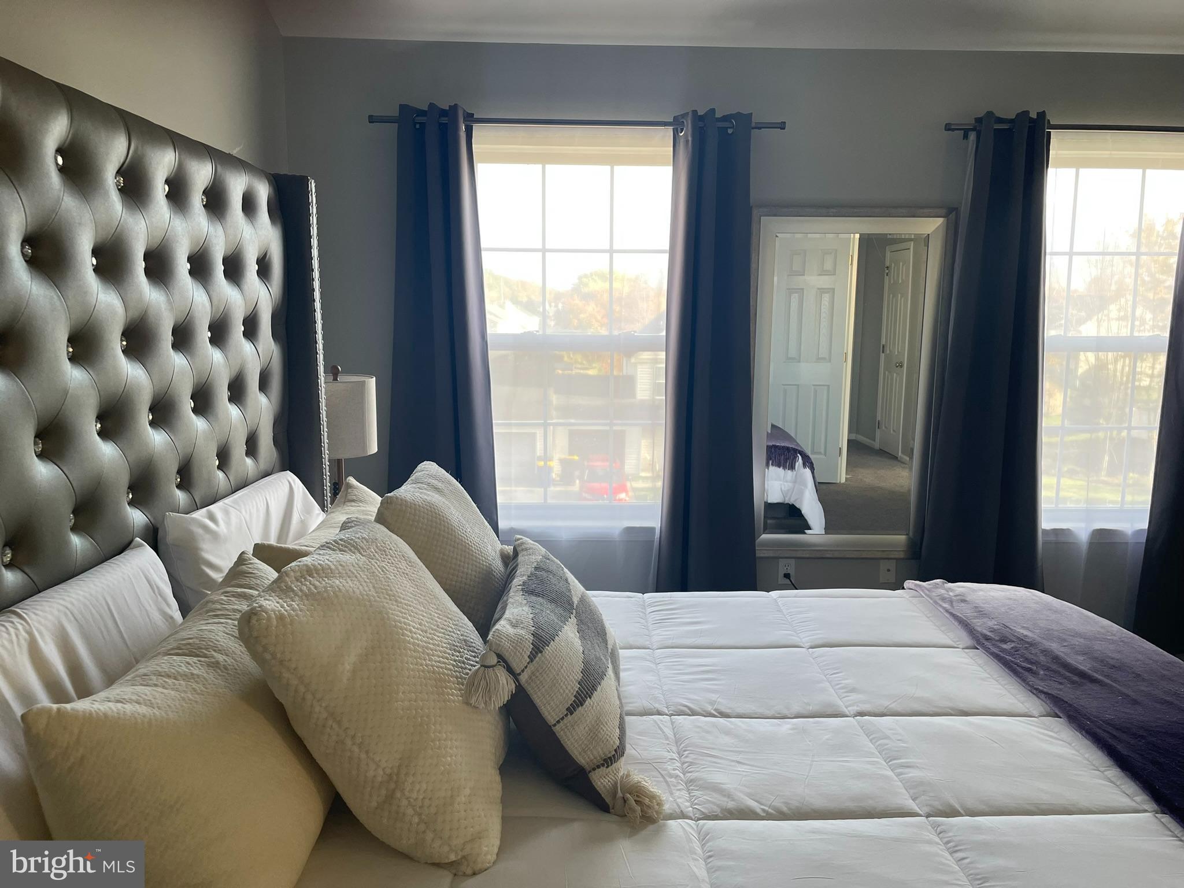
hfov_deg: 67.3
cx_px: 592
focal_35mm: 26
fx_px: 889
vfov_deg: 53.1
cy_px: 444
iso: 64
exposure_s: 1/121
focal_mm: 4.2
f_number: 1.6
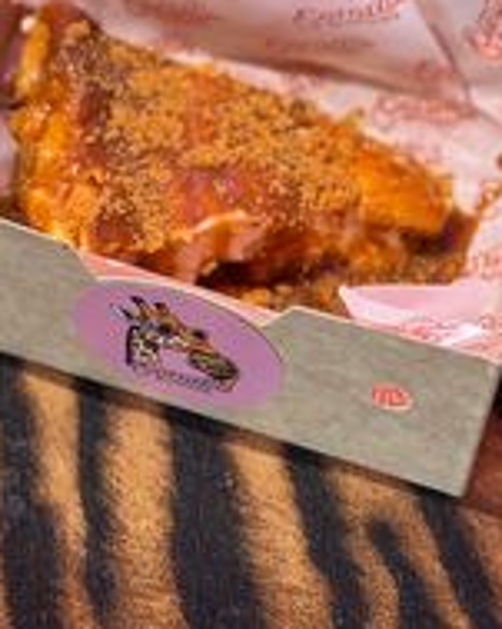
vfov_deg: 17.8
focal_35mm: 106
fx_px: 1970
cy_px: 38
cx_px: 266
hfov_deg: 14.5
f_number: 1.78
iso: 125
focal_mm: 6.86
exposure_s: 1/100
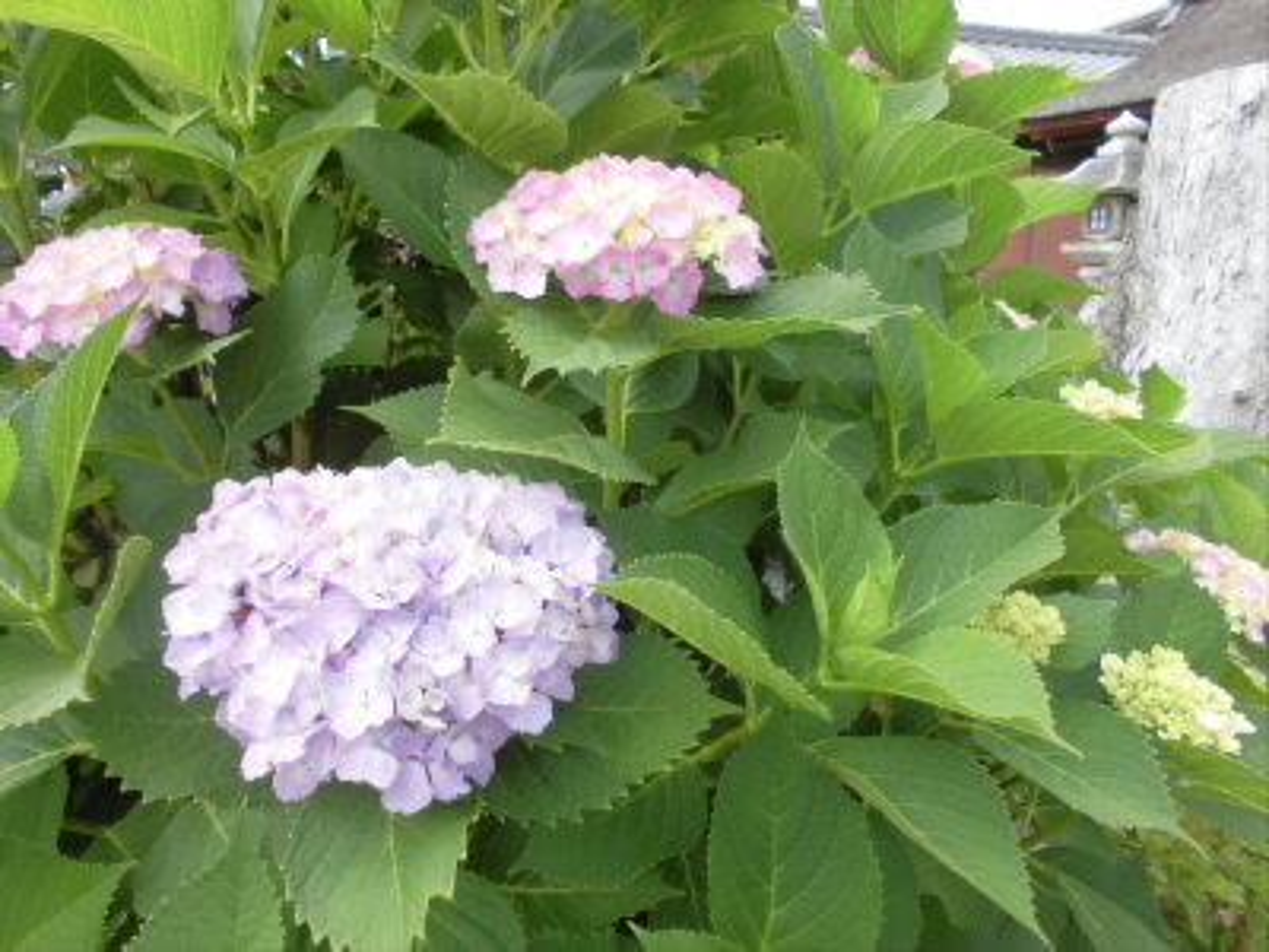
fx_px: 953
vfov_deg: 53.1
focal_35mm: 26
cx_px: 634
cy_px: 476
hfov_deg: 67.3
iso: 100
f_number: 3.5
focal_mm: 4.6
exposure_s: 1/160
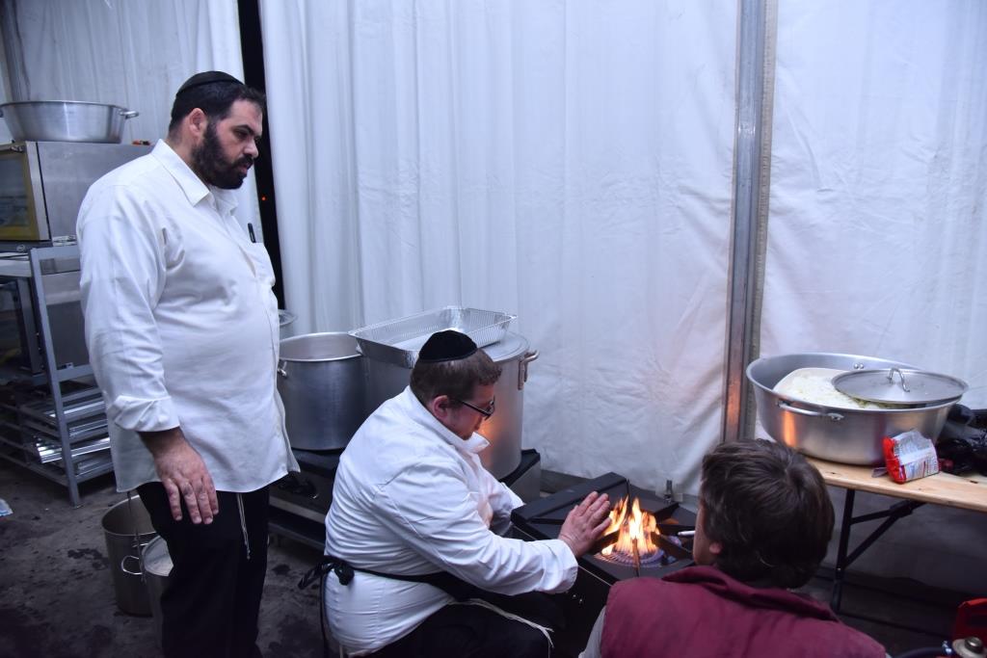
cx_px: 494
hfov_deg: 73.7
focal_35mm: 24
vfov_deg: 53.1
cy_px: 329
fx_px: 658
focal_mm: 24
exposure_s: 1/100
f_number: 4
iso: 640
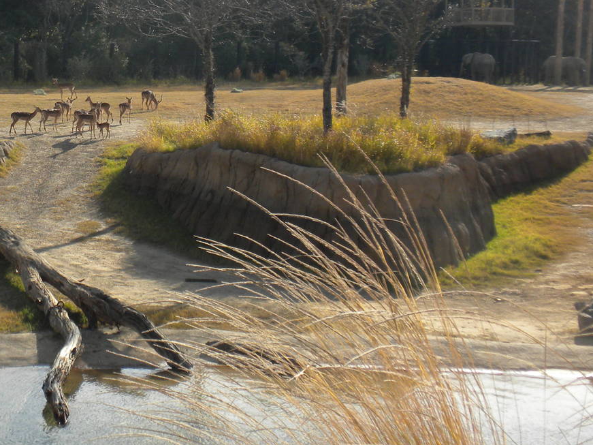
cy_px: 92
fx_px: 1165
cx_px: 60
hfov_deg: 27.5
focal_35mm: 68
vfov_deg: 21.4
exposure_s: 1/654
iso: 64
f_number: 3.5
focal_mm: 6.6
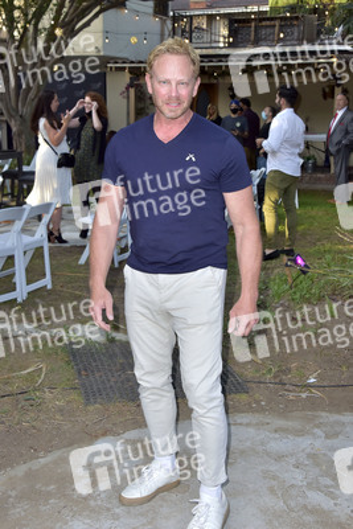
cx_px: 176
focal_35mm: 44
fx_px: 647
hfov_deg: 30.5
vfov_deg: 44.5
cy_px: 264
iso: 500
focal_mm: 44
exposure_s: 1/250
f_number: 7.1
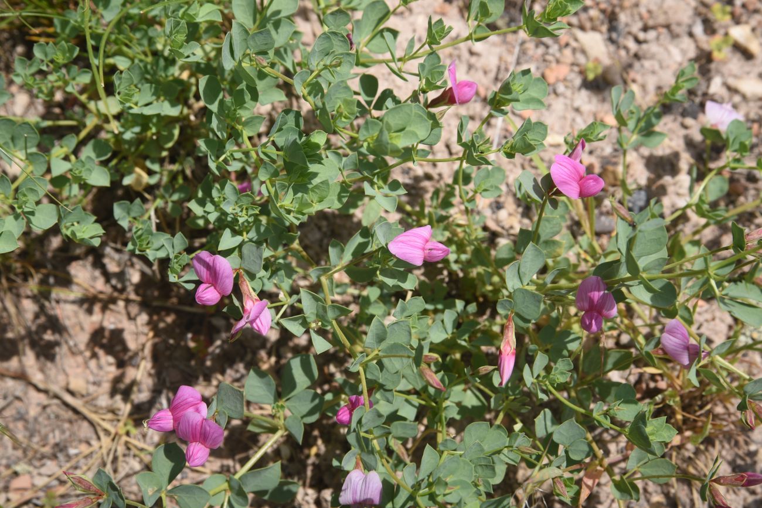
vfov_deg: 18.9
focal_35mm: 72
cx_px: 381
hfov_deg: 28.1
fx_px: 1524
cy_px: 254
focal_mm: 72
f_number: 13
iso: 125
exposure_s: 1/160
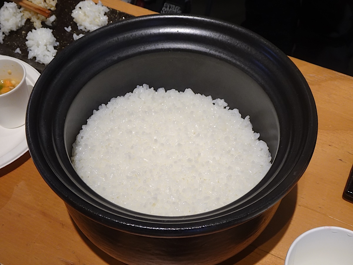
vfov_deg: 31.5
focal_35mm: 46
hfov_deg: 41.2
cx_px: 176
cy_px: 132
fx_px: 469
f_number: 4.5
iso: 160
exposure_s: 1/50
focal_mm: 7.53
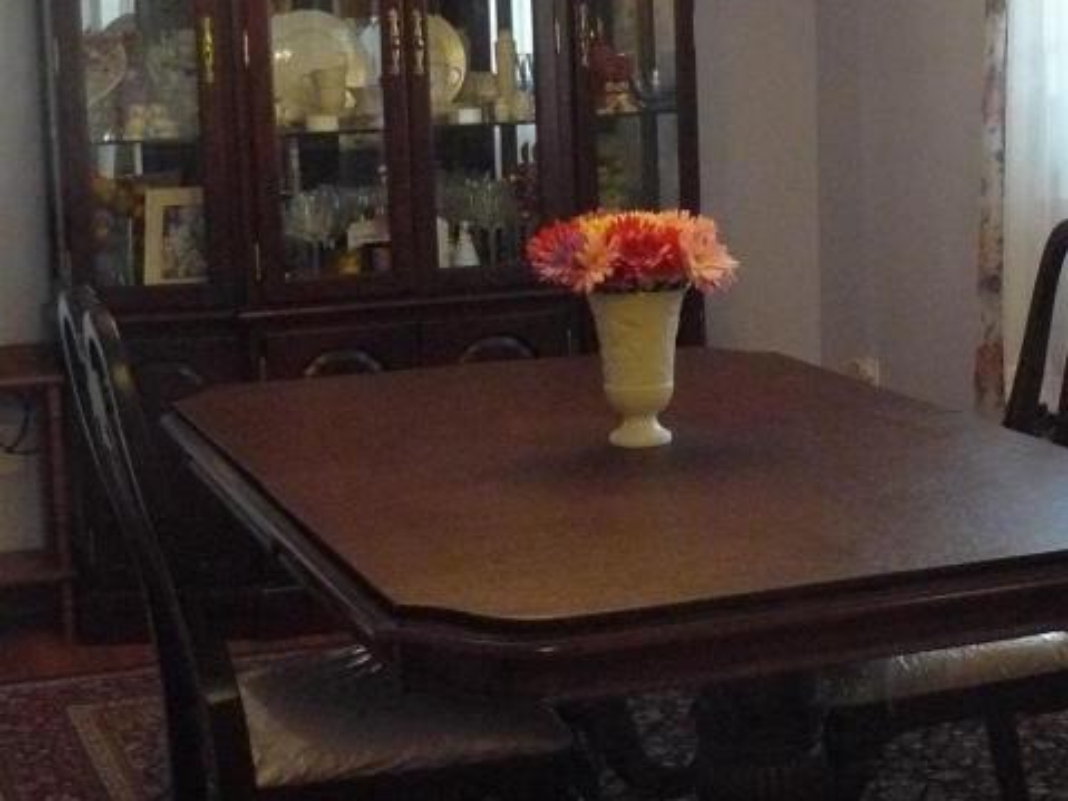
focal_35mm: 77
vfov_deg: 19.1
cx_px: 749
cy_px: 268
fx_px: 2375
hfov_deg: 25.2
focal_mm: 6
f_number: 2.8
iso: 400
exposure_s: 1/30
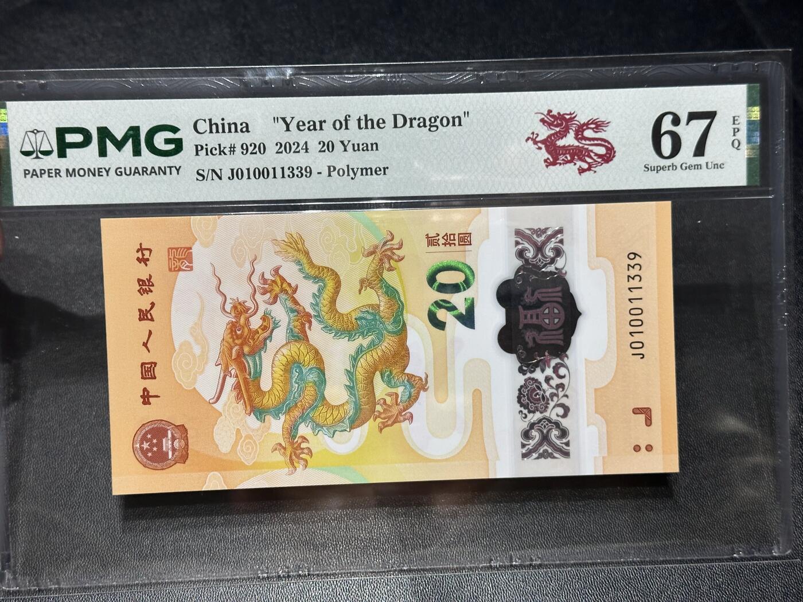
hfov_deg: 39.7
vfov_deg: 30.3
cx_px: 402
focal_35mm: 48
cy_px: 301
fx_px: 1113
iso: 125
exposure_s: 1/50
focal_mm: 6.86
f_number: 1.78
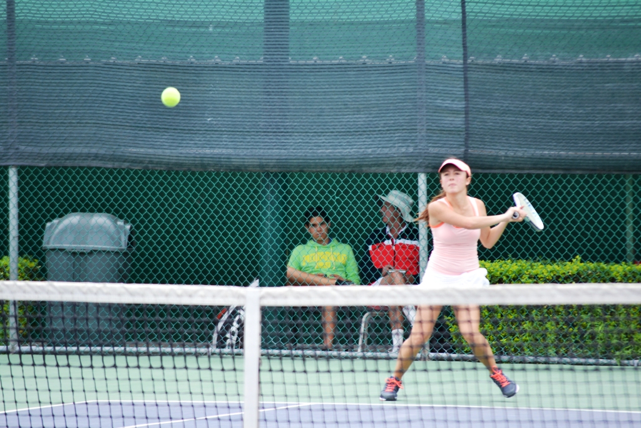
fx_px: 5342
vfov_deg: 4.6
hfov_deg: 6.9
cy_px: 214
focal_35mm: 300
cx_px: 320
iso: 400
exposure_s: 1/500
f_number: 5.6
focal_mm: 200
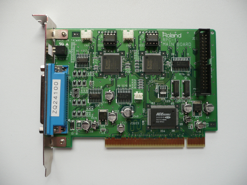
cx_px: 124
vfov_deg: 49.7
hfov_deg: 63.4
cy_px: 92
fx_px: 200
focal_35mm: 28
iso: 100
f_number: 3.3
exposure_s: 1/30
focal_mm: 4.6
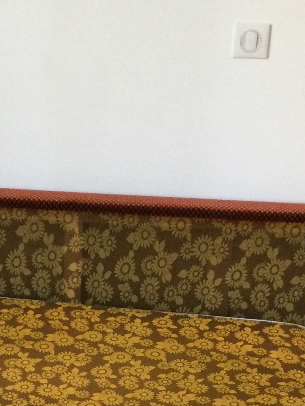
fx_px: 1093
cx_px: 78
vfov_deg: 19.2
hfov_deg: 15.8
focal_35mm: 93
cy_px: 554
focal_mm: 3.3
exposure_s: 1/33
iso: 125
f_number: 2.4
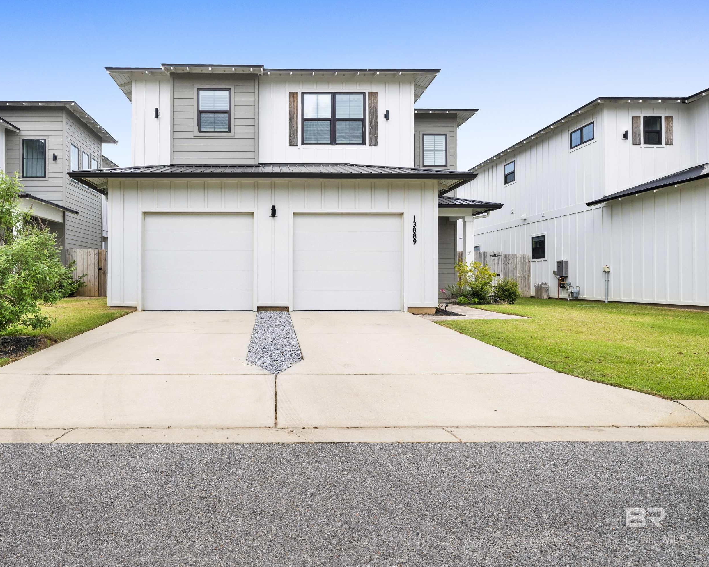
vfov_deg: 64.1
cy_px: 274
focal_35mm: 22
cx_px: 277
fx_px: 453
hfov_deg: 75.1
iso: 400
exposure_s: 1/250
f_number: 13
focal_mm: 18.5
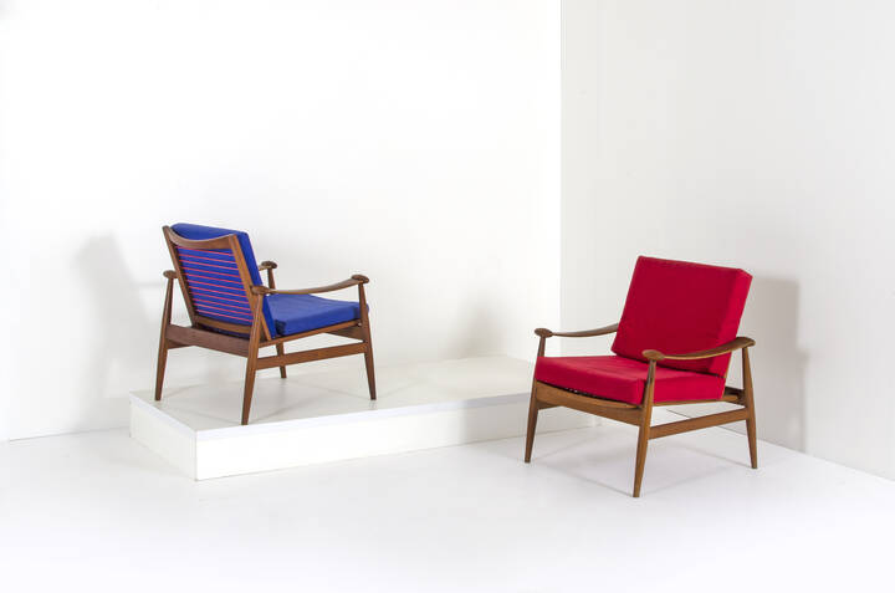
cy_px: 296
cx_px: 448
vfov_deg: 25.6
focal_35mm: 52
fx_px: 1303
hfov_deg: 37.9
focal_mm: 35
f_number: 18
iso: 125
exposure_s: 1/160
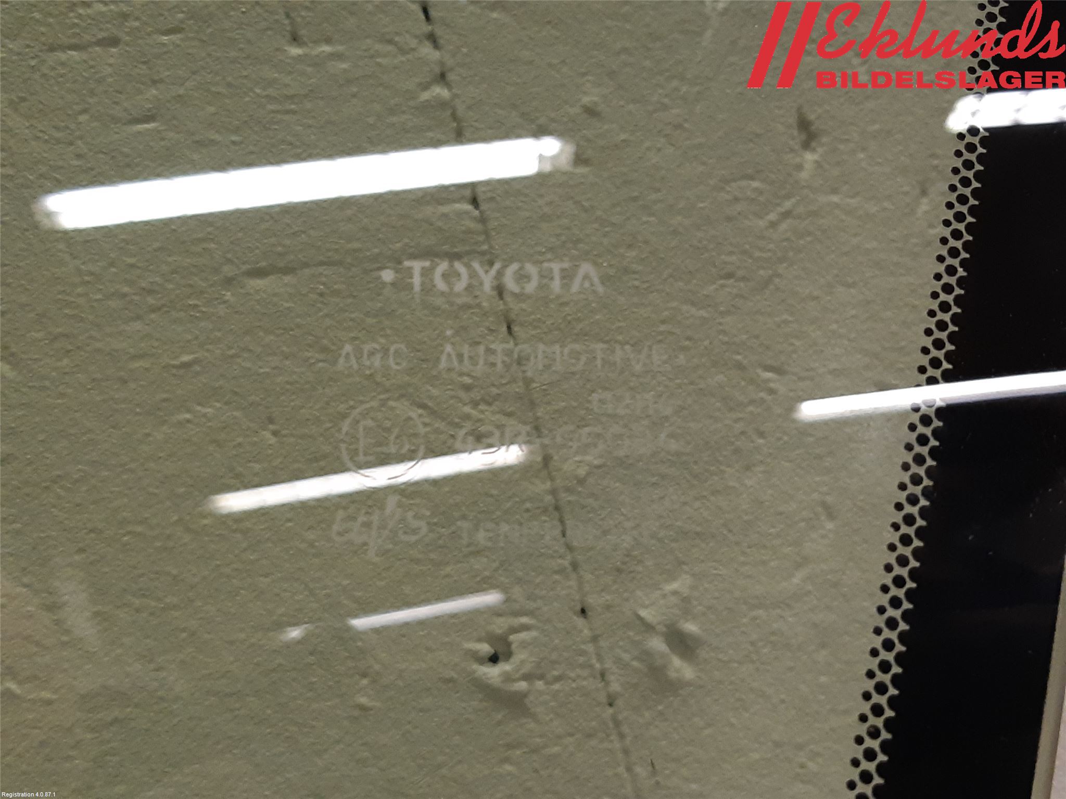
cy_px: 400
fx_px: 801
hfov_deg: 67.3
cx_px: 533
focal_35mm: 26
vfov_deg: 53.1
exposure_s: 1/50
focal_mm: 3.93
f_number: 1.7
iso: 160
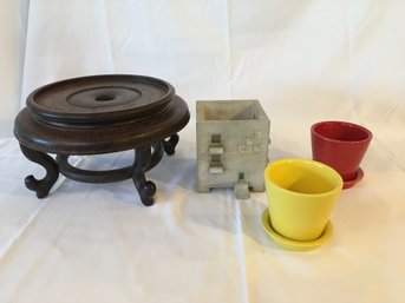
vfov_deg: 48.2
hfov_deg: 61.7
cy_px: 152
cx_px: 202
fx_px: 339
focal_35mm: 29
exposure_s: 1/30
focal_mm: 4.15
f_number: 2.2
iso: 160
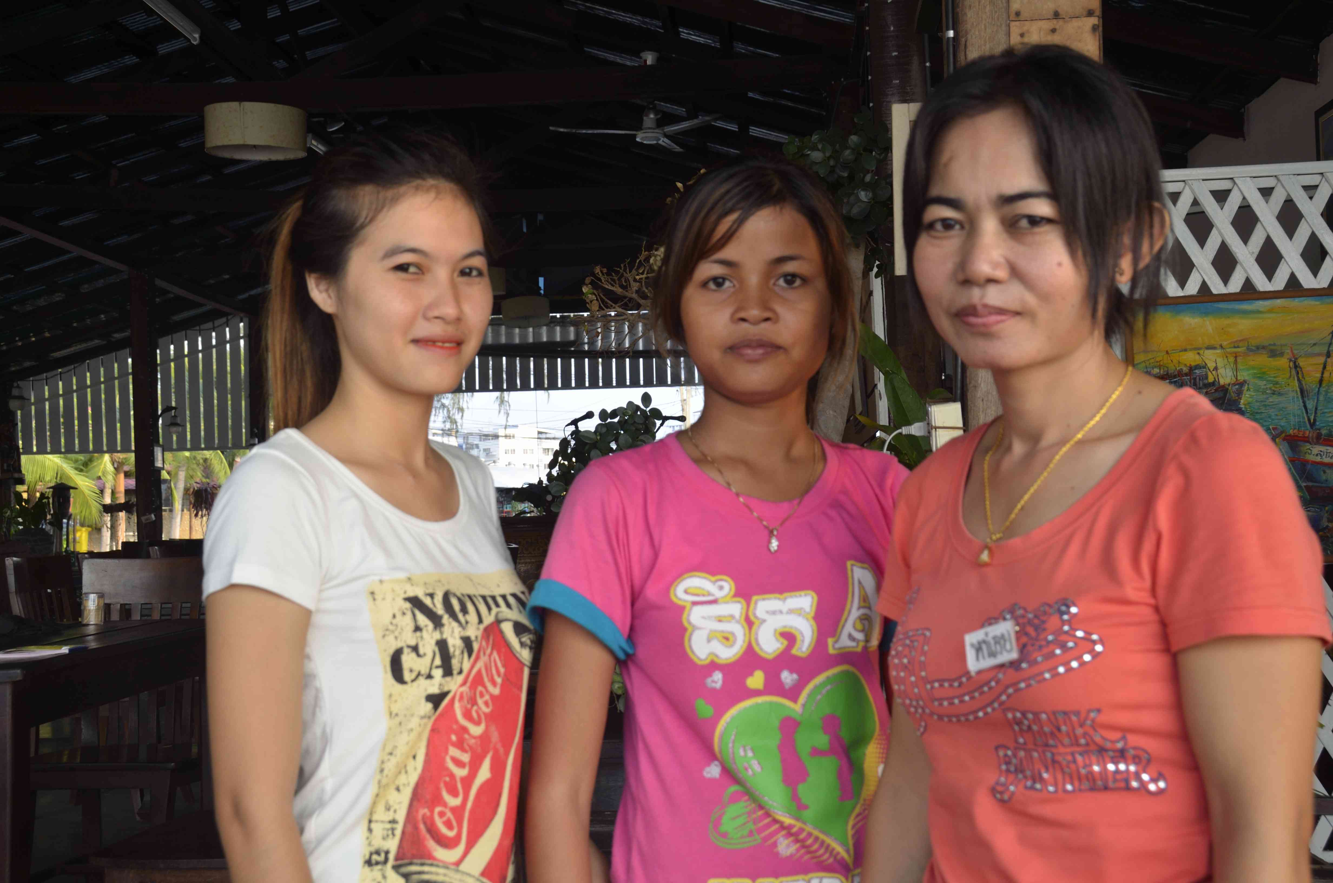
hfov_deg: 41.2
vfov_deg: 28.0
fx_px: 1774
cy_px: 442
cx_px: 666
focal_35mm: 48
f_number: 8
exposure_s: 1/60
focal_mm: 32
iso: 160
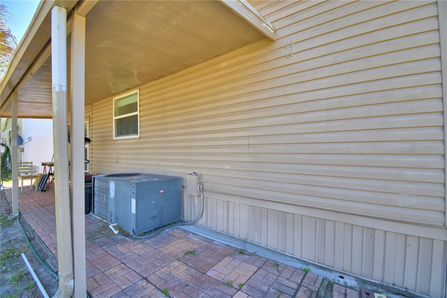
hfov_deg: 100.4
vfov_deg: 77.3
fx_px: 186
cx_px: 224
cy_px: 149
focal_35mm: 15
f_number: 4.5
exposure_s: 1/320
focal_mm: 10
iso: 200
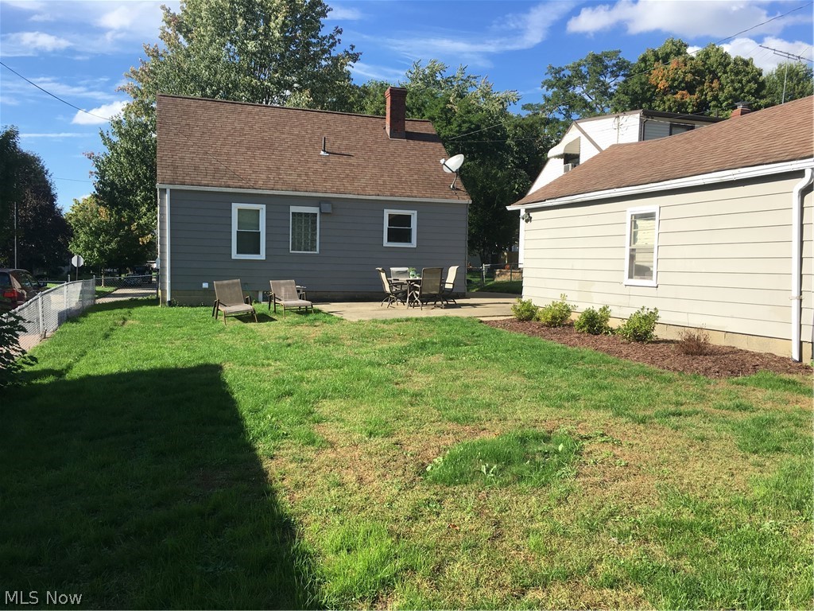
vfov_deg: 48.2
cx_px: 407
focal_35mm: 29
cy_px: 306
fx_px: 682
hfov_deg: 61.7
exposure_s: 1/916
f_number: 2.2
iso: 25
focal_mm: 4.15
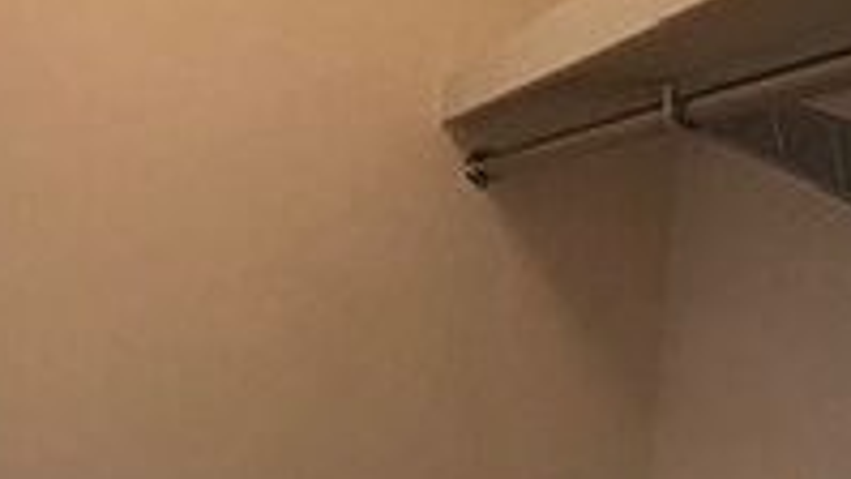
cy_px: 676
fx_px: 2076
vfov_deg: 12.6
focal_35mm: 92
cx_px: 128
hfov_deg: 22.7
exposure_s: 1/30
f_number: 1.8
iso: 32
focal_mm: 4
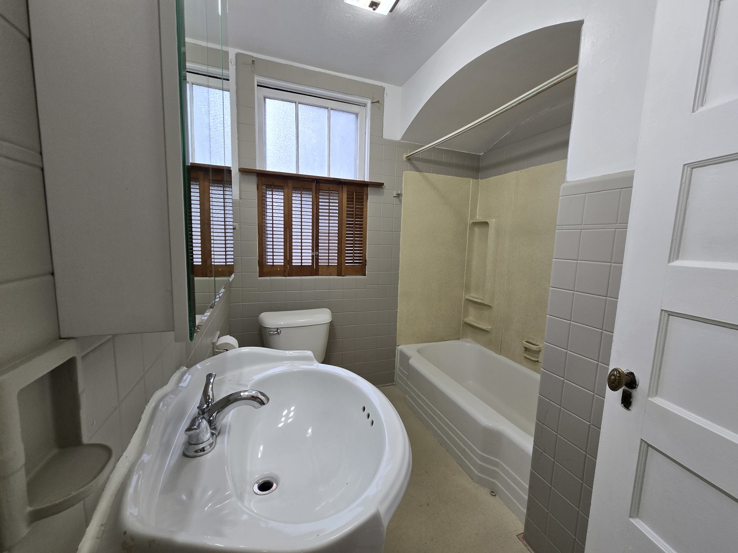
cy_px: 276
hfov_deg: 106.2
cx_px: 369
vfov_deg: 89.9
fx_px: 277
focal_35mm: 13
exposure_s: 1/60
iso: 50
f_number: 2.2
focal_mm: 2.2
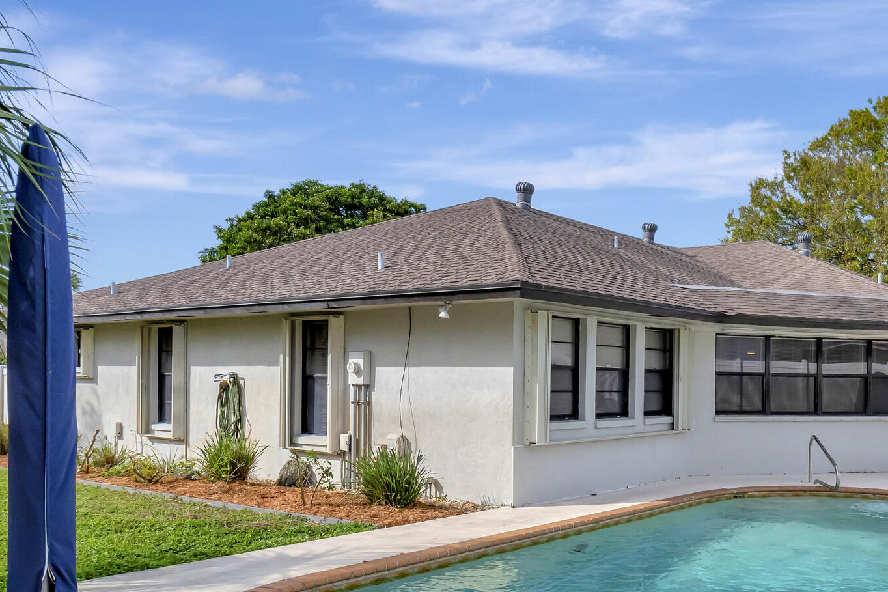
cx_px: 633
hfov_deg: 55.3
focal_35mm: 33
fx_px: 814
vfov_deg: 39.4
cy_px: 399
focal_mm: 12
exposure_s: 1/2500
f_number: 8
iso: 500
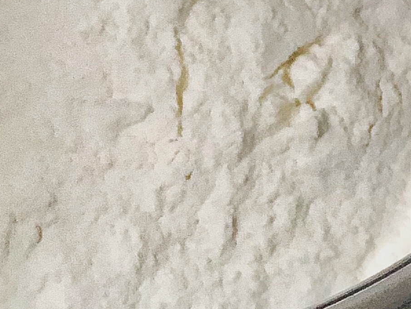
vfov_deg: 5.8
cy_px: -192
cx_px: -4
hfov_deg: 7.8
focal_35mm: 254
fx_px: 3016
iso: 320
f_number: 2.8
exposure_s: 1/30
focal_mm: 6.6
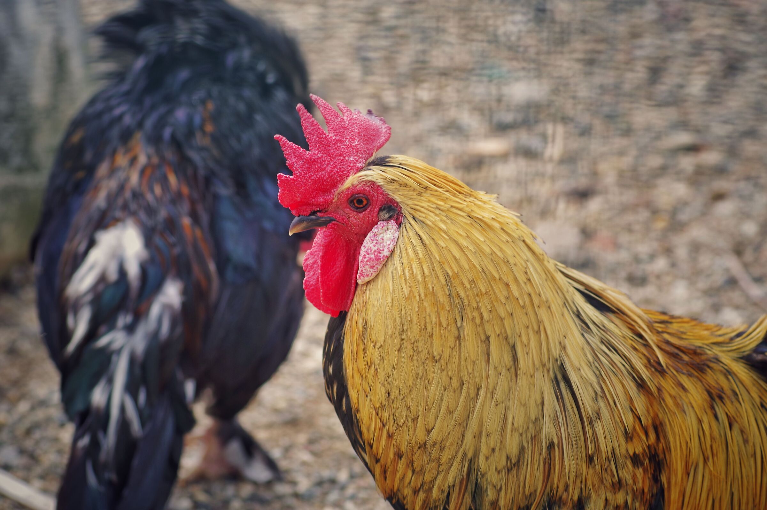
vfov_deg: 4.6
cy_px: 255
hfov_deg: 6.9
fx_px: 6386
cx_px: 384
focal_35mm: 300
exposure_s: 1/160
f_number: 3.5
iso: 100
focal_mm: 200
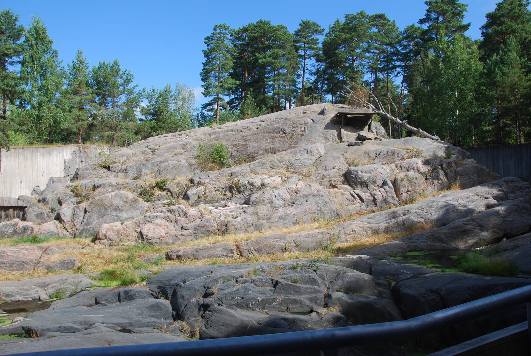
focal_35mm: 27
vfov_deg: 48.0
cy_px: 178
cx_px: 266
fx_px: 399
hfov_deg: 67.3
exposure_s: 1/200
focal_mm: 18
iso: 100
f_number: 7.1
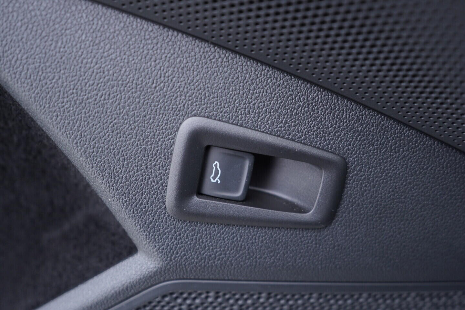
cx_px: 232
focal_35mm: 36
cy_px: 155
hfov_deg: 53.1
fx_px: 465
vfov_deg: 36.9
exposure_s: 1/40
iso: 400
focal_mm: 24
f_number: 2.8
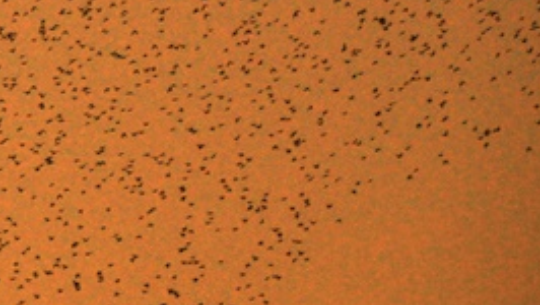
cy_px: -27
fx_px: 8423
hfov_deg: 3.7
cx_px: -384
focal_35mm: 588
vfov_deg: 2.1
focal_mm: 105
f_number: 5.6
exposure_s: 1/320
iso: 640
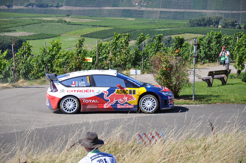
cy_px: 82
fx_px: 942
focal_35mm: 138
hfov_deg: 14.9
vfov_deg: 9.9
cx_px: 123
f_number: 6.3
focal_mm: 92
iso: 200
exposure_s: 1/640
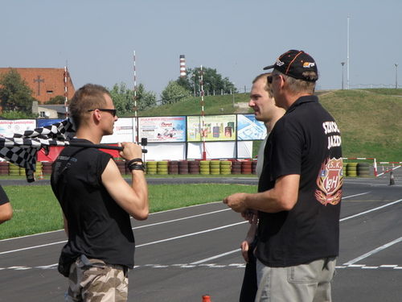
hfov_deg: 20.4
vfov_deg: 15.4
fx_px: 1115
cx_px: 201
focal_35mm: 96
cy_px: 151
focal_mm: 17.11
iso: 64
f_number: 4
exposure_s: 1/640
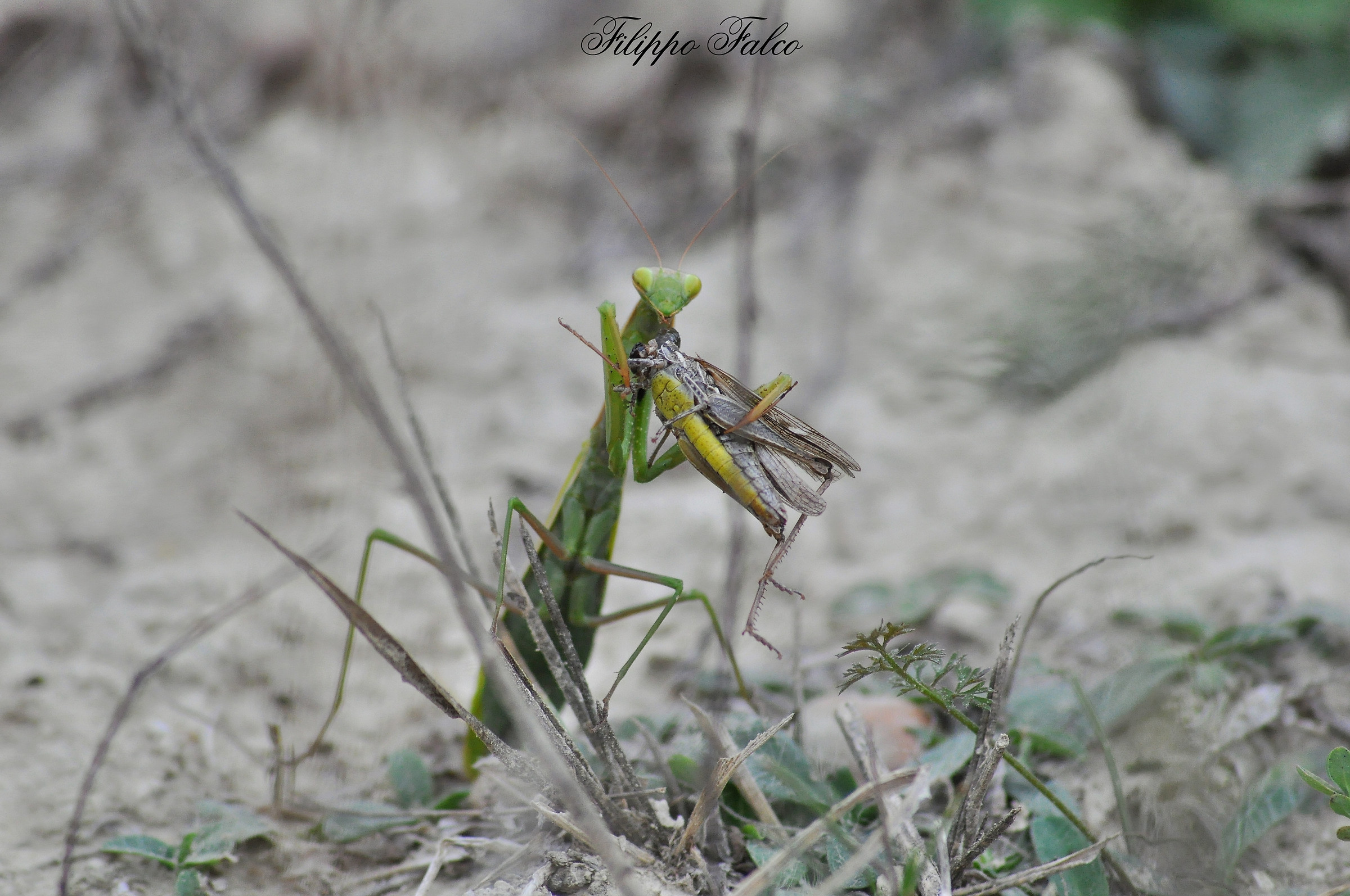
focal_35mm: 450
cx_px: 675
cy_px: 448
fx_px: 16854
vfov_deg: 3.0
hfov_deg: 4.6
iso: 800
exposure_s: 1/800
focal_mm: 300
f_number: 8
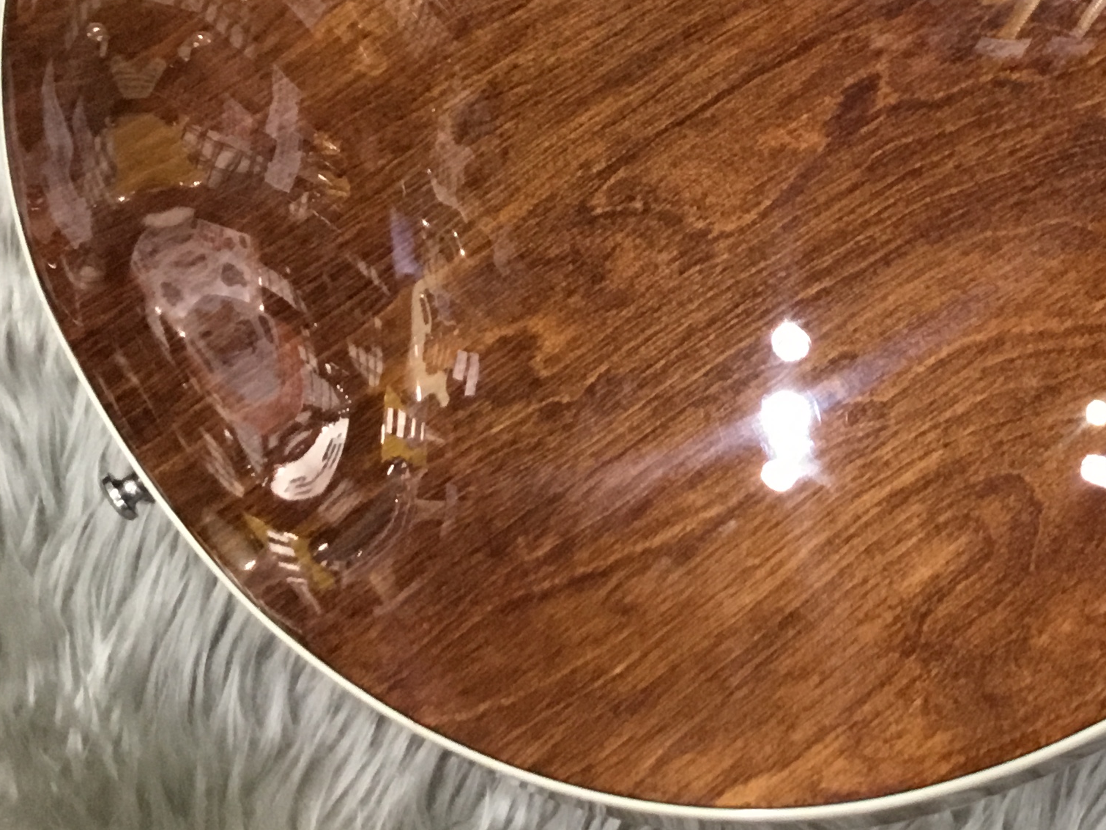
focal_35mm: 67
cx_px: 1047
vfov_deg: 21.4
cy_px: 58
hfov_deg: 27.6
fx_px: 2141
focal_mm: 3.3
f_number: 2.4
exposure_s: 1/30
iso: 125
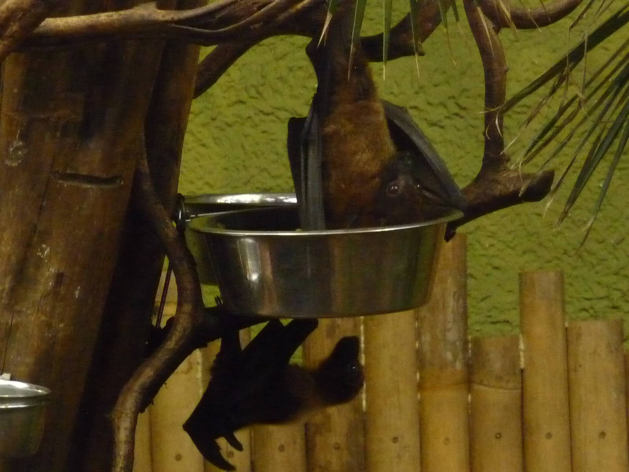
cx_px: 314
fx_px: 5433
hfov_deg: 6.6
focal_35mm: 299
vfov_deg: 5.0
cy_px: 236
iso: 800
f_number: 4.8
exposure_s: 1/13
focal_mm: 30.5
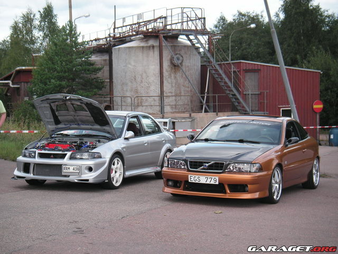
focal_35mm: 74
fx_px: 723
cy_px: 127
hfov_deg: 26.3
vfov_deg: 19.9
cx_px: 169
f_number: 3.9
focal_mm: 12.4
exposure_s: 1/125
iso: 50
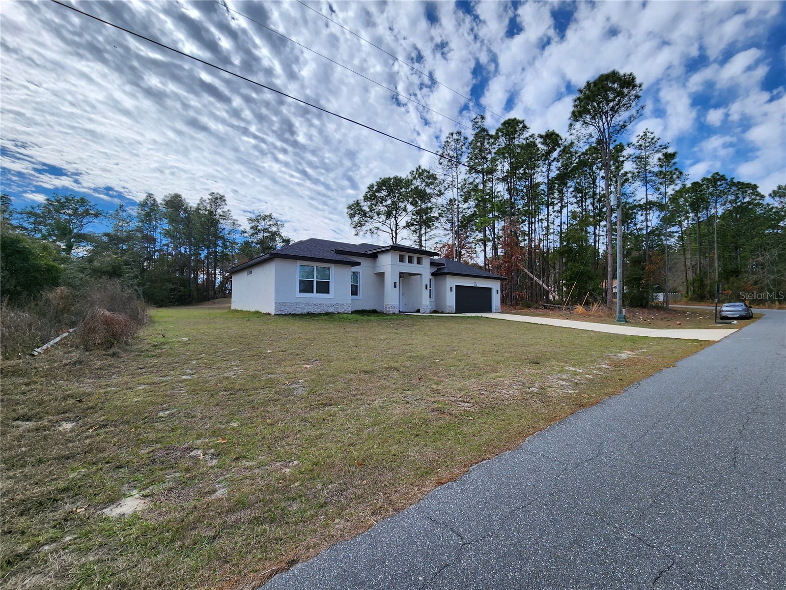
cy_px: 295
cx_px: 393
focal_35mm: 13
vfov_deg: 89.9
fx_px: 295
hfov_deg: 106.2
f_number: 2.2
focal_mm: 2.2
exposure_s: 1/2866
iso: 50
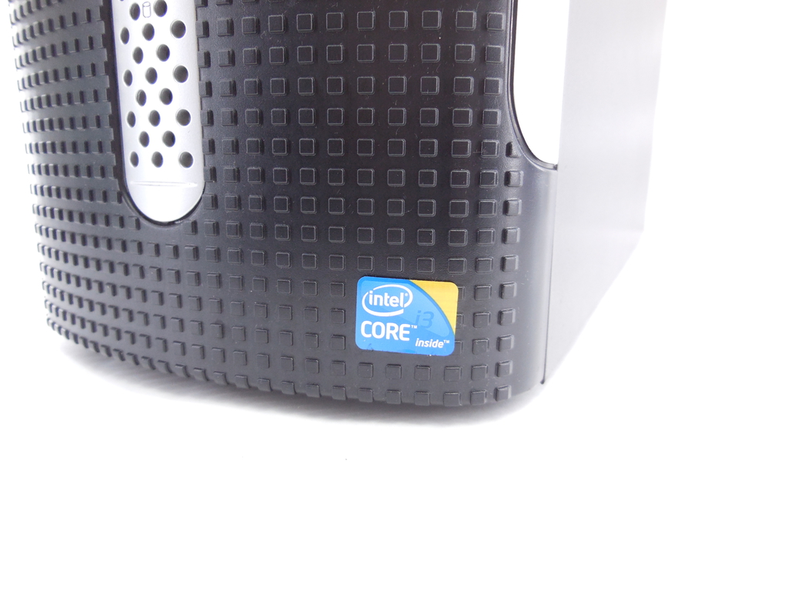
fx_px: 569
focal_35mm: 25
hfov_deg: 69.4
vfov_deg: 54.9
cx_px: 394
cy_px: 296
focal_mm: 4.5
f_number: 3.1
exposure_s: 1/30
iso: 200
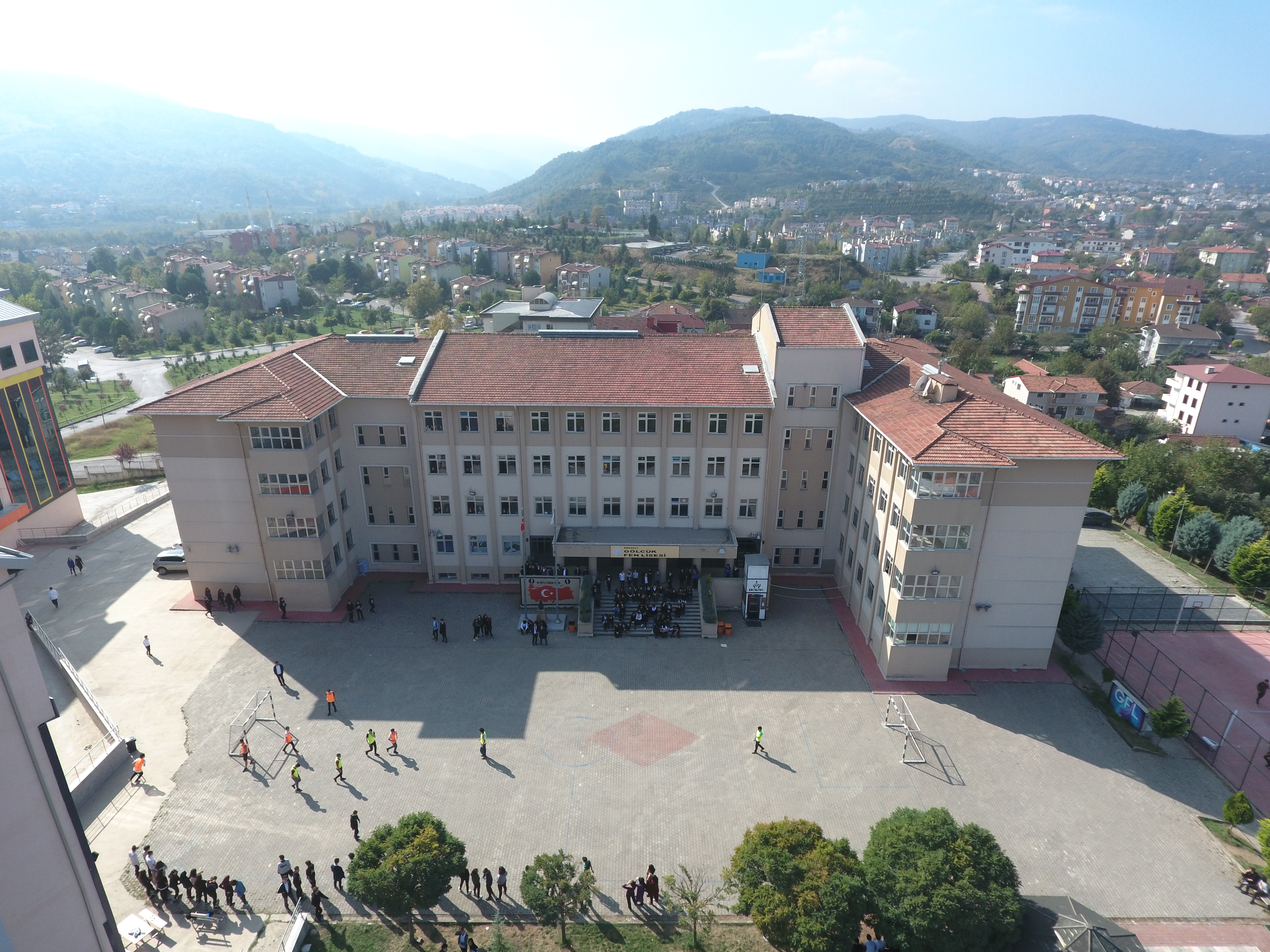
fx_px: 734
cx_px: 635
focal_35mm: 20
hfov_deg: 81.7
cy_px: 476
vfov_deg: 66.0
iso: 200
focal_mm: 3.61
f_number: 2.8
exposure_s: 1/1232
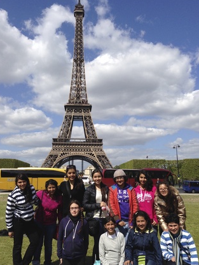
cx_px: 95
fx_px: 291
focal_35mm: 38
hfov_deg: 37.7
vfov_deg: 49.0
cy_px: 130
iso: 50
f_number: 2.4
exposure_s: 1/2710
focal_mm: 4.12
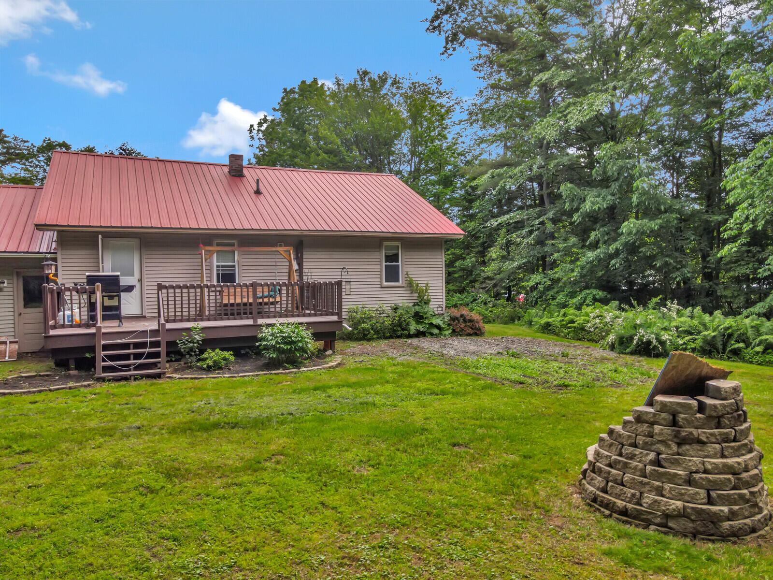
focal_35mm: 24
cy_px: 290
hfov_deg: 71.6
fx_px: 536
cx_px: 386
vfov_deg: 56.8
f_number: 2.8
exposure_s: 1/400
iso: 200
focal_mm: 4.5
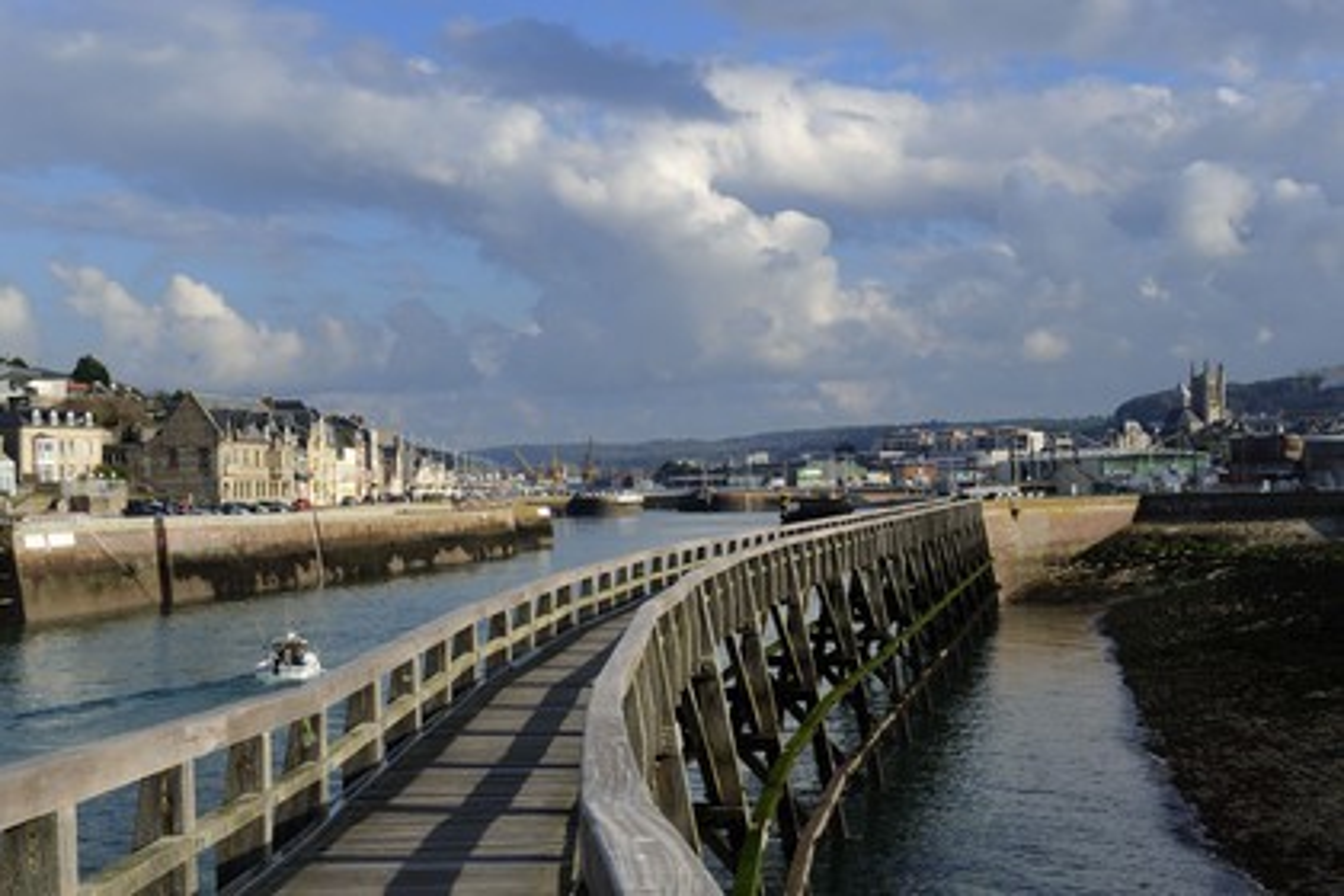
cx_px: 672
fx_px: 2053
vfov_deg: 24.6
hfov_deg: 36.2
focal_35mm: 55
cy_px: 448
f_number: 13
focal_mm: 55
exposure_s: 1/200
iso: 200
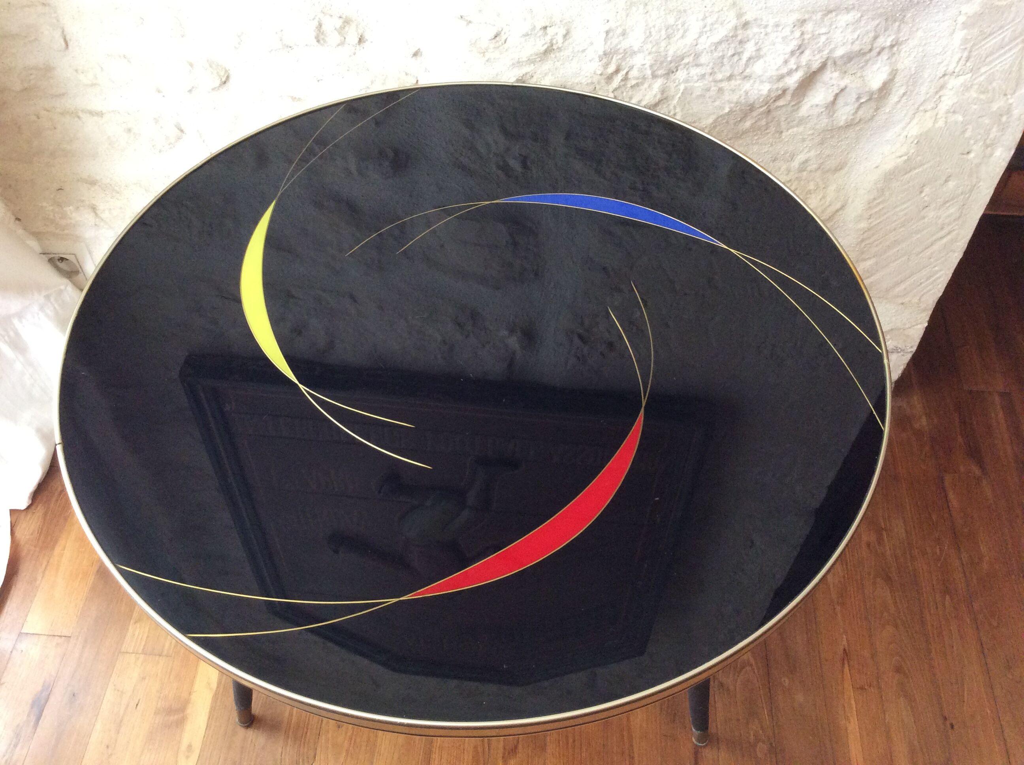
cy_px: 382
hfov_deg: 56.9
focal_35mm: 32
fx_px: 945
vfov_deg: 44.1
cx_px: 512
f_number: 2.4
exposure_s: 1/25
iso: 160
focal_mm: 3.3
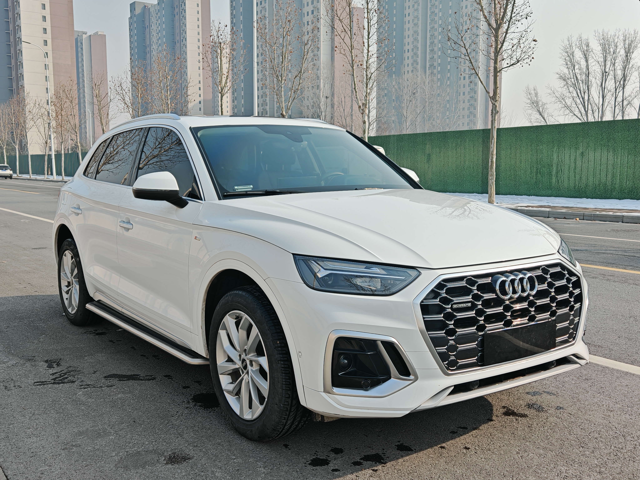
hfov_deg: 49.0
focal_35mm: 38
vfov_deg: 37.7
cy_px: 240
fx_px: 703
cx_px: 320
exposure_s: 1/2300
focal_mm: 6.67
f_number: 1.9
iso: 64
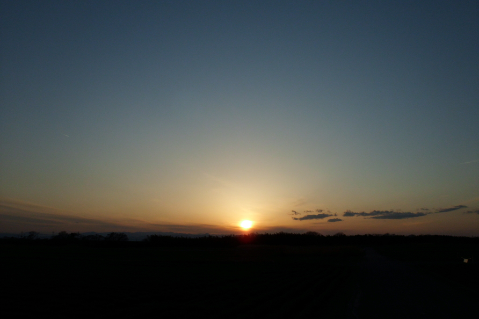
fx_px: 372
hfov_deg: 65.5
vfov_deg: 46.4
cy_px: 160
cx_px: 240
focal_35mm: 28
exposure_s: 1/824
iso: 100
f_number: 4.5
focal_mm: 5
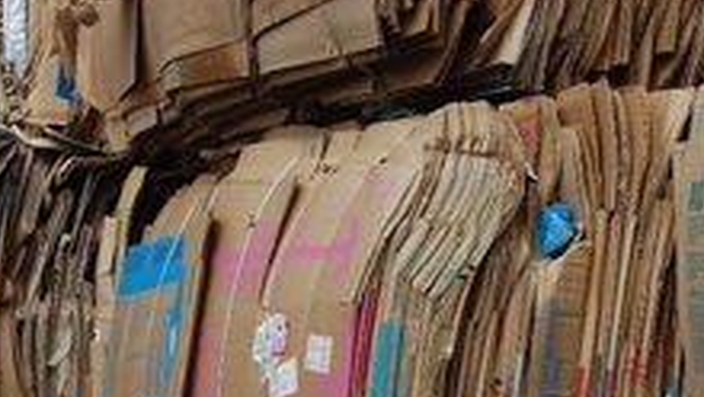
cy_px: 512
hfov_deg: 15.8
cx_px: 445
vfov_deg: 8.8
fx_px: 2540
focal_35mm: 136
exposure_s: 1/320
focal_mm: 38
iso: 200
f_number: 9
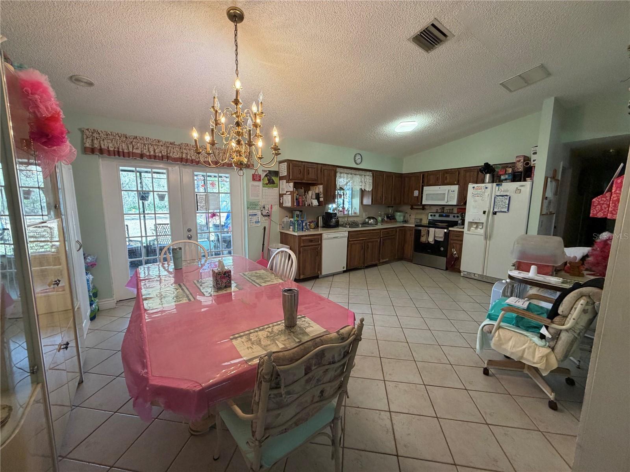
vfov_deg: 85.7
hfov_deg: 102.1
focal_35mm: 14
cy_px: 236
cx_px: 315
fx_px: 255
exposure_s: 1/60
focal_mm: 2.22
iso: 200
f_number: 2.2
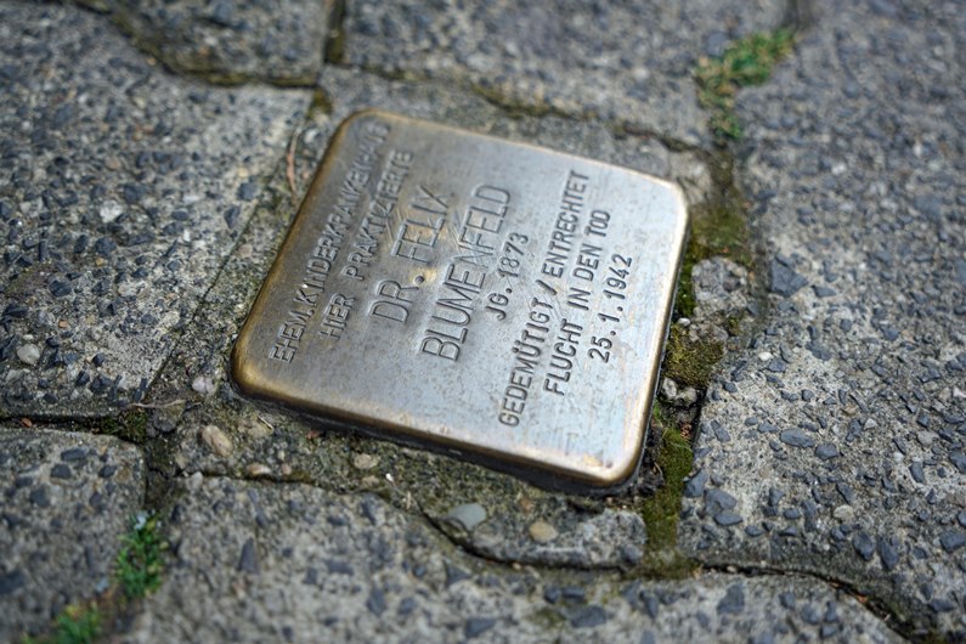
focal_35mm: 44
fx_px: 1181
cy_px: 322
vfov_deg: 30.5
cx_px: 483
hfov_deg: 44.5
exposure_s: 1/60
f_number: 4
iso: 250
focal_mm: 44
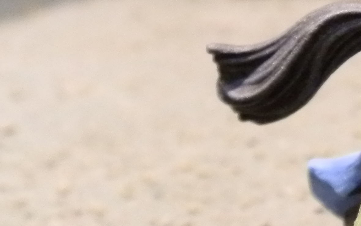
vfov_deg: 12.0
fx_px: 1063
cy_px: 13
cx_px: 613
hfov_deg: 16.6
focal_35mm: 108
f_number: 3.1
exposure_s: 1/40
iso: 400
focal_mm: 5
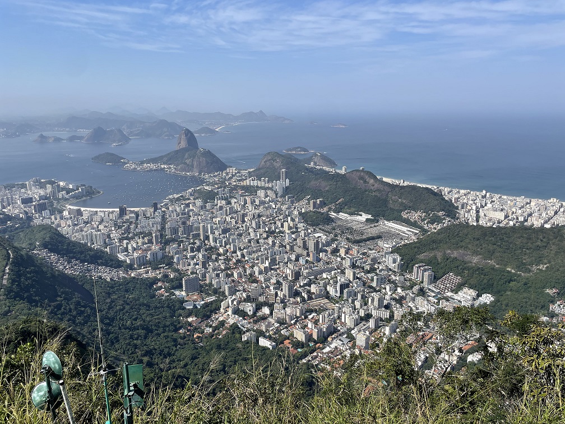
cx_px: 282
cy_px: 212
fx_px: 424
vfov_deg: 53.1
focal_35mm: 26
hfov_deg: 67.3
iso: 32
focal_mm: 4.2
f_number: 1.6
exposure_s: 1/3731
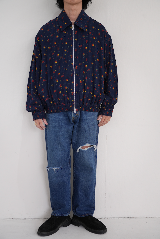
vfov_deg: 42.7
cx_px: 80
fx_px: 306
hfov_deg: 29.3
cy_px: 120
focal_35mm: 46
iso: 320
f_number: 4
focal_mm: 46
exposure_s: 1/50
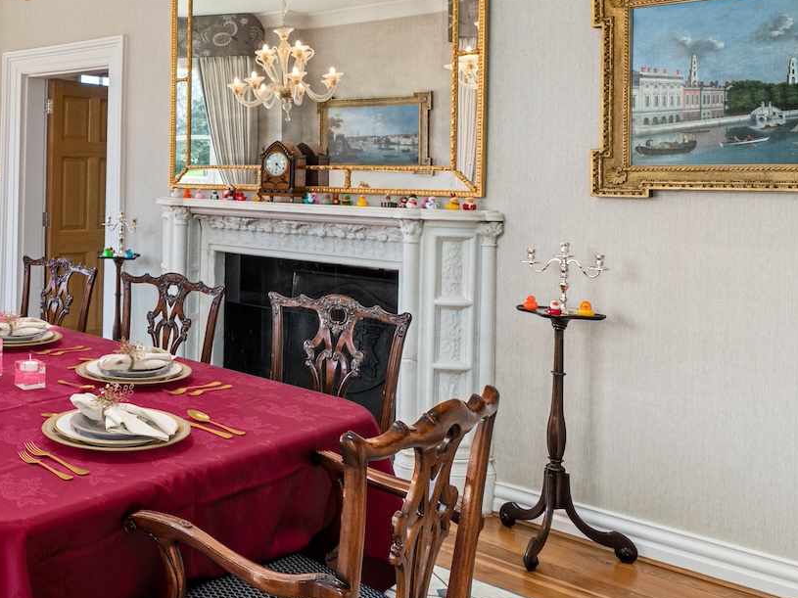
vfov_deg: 41.0
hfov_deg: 45.9
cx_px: 11
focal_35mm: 34
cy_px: 182
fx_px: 784
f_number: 8
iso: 500
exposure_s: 1/20
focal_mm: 12
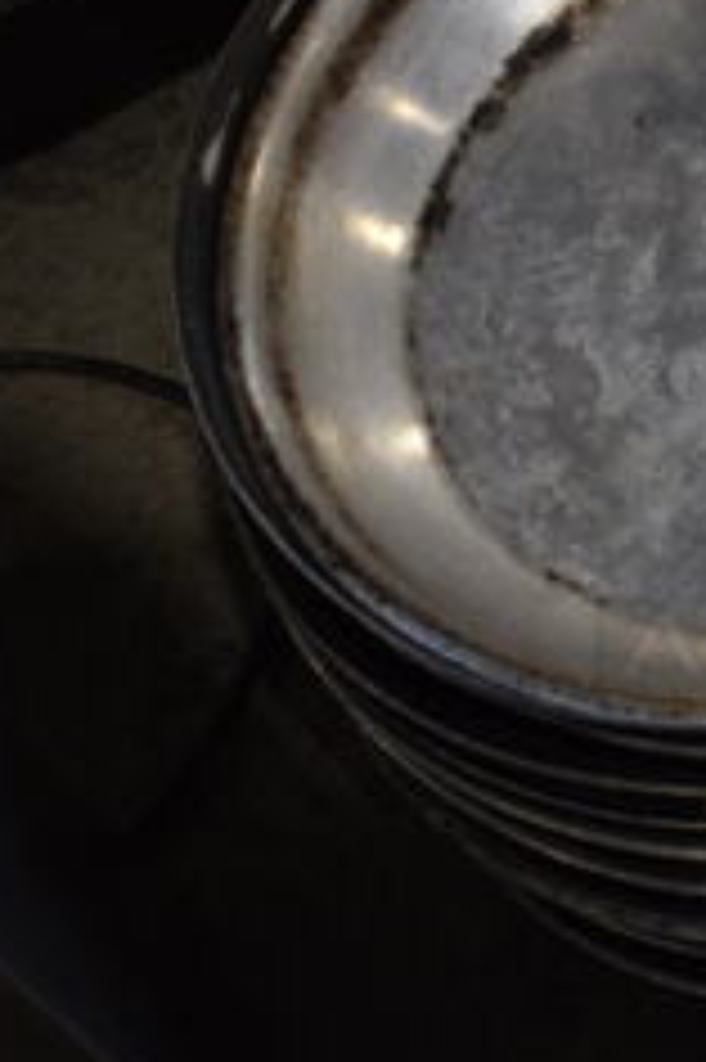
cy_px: 454
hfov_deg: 17.3
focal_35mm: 70
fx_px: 2062
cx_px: 1097
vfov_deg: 28.8
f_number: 3.5
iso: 800
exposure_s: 1/125
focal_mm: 18
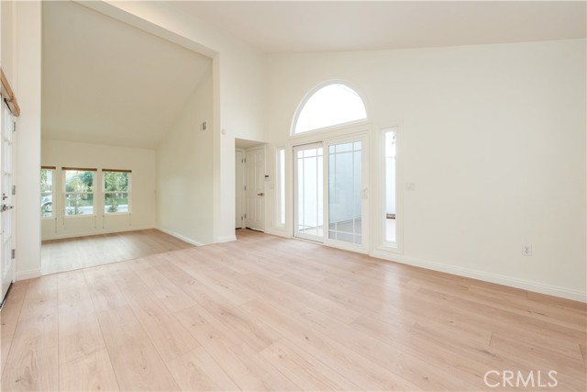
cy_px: 196
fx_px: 228
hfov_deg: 104.2
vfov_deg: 81.2
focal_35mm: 14
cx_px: 294
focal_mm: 14
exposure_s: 1/125
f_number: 5.6
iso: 800
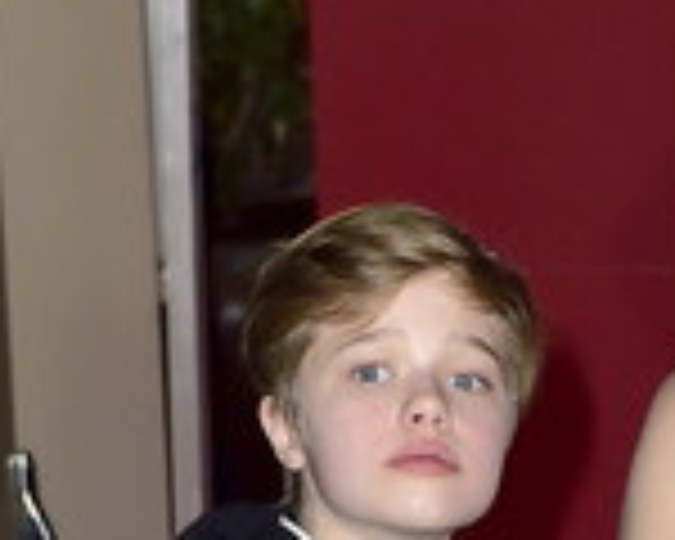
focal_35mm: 186
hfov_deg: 10.2
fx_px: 3716
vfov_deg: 8.3
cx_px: 882
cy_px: 576
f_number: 5.6
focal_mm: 66
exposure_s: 1/250
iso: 250
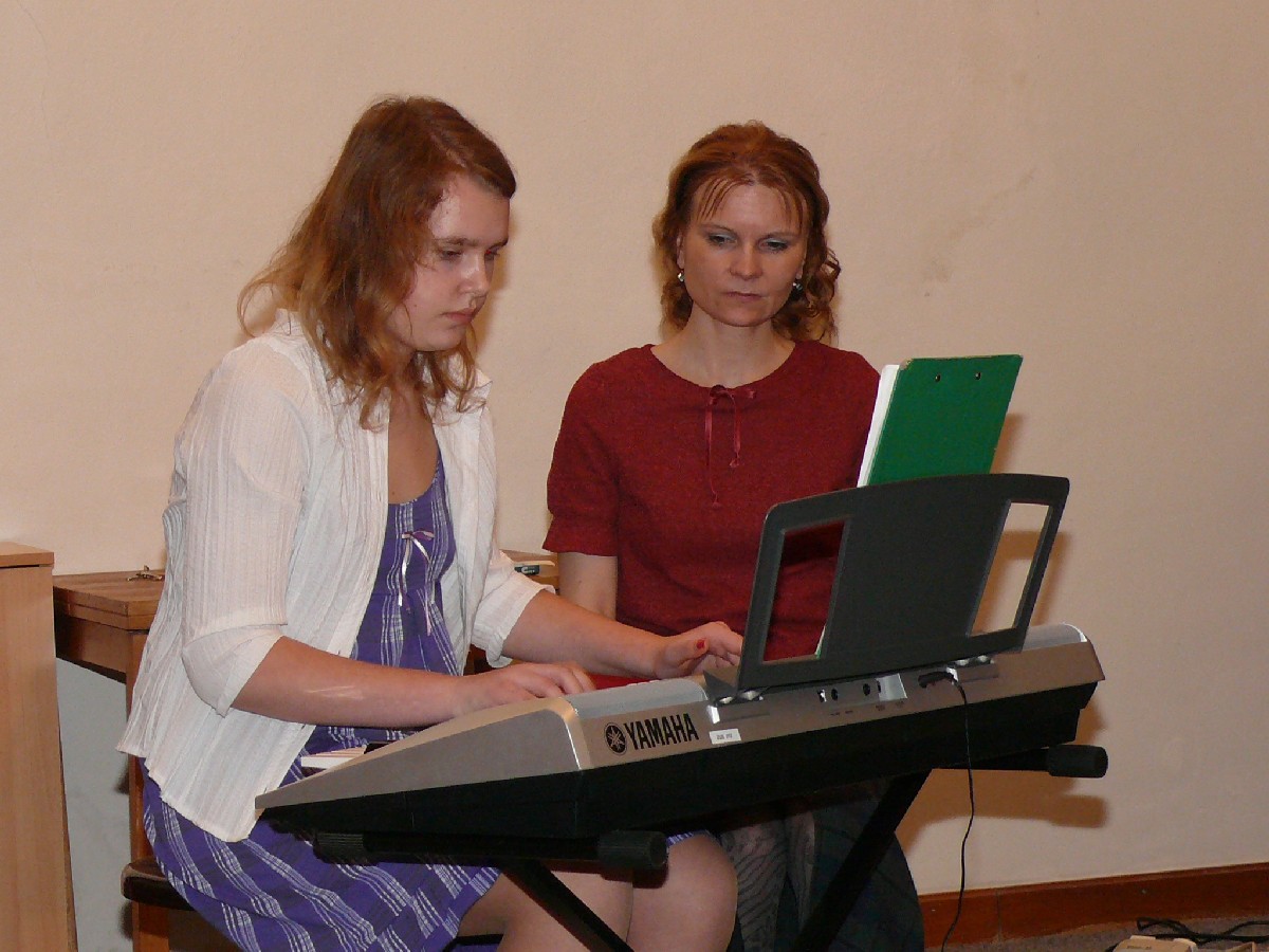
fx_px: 4033
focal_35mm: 110
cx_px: 634
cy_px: 476
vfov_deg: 13.5
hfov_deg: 17.9
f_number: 3.2
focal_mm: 14
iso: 200
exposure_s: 1/30
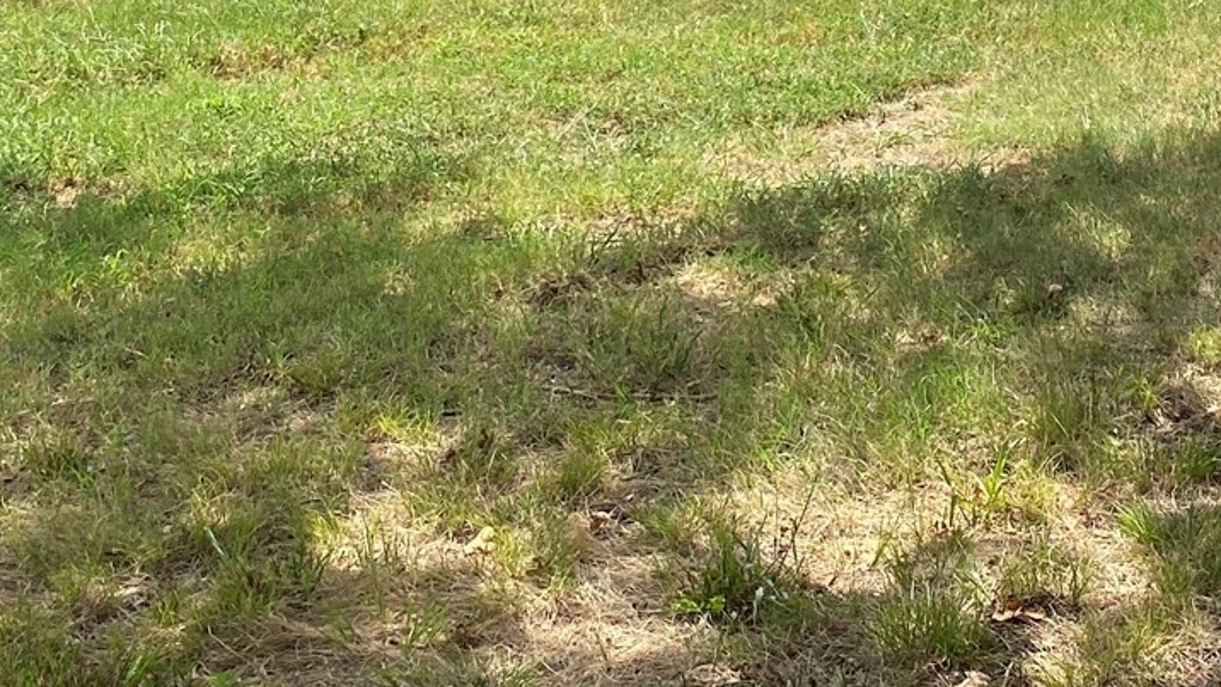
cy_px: -378
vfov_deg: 14.7
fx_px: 2461
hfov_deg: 27.2
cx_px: 1015
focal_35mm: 76
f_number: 1.8
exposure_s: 1/1866
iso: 32
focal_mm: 4.25
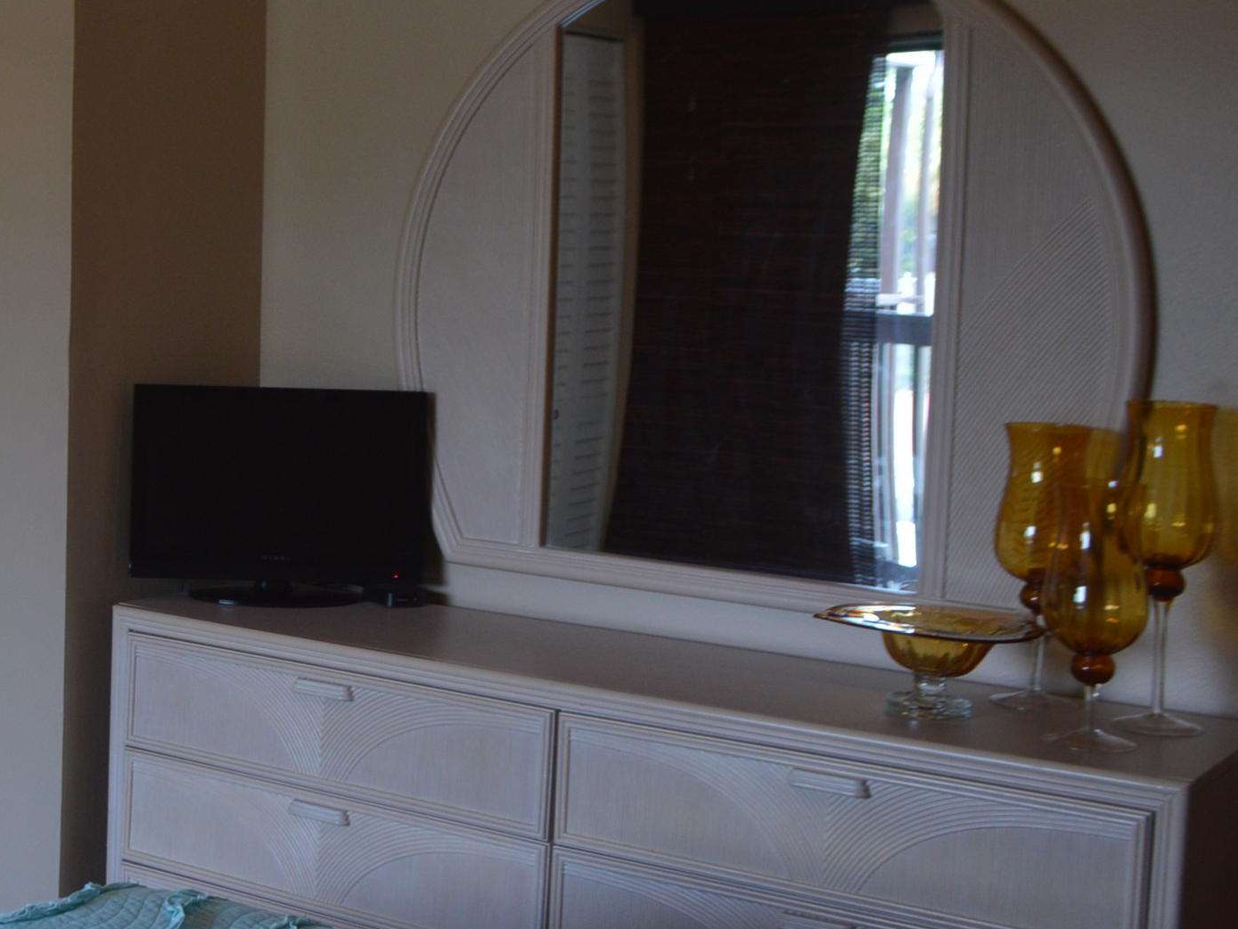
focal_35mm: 56
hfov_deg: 31.4
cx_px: -40
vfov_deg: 26.0
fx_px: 2003
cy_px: 325
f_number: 5
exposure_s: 1/100
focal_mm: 18
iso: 400
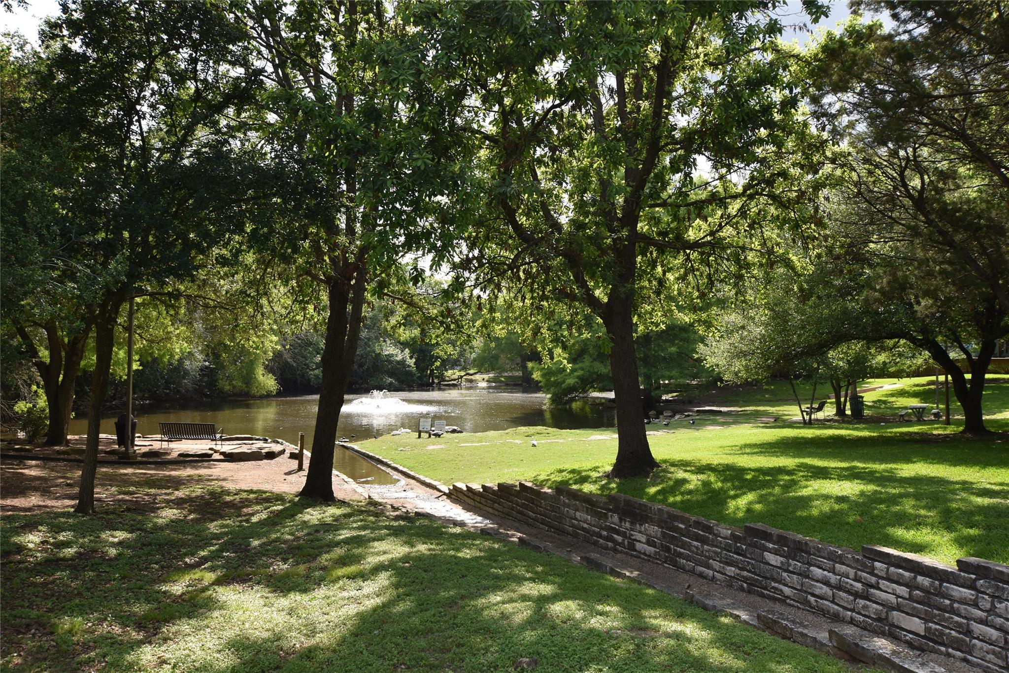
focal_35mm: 30
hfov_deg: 61.9
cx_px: 504
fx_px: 841
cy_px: 336
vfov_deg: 43.6
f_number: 6.3
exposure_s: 1/250
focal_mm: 20
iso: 200
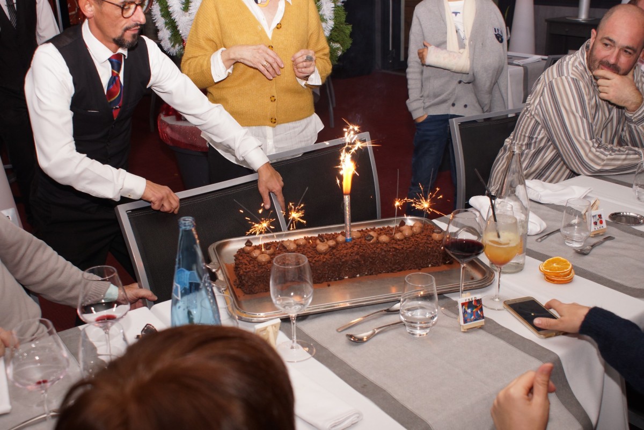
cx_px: 322
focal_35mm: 39
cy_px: 215
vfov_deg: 34.2
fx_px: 698
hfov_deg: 49.6
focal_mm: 26
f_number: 4.5
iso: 400
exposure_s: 1/80
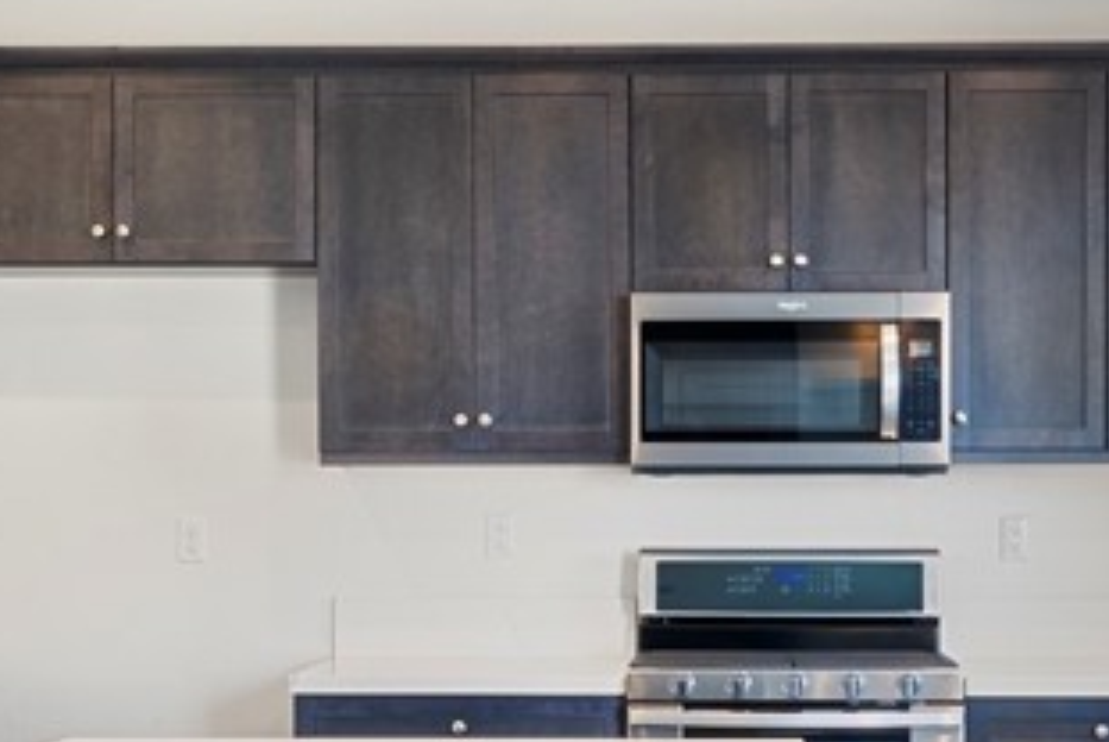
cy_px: 480
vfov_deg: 18.9
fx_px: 2220
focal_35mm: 72
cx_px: 660
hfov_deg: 28.0
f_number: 22
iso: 40
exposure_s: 25
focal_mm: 35
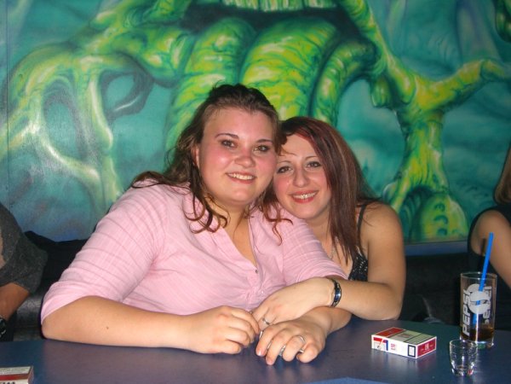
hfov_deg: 41.2
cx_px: 256
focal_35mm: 46
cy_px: 192
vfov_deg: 31.5
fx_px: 679
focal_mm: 9.5
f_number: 3.1
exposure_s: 1/60
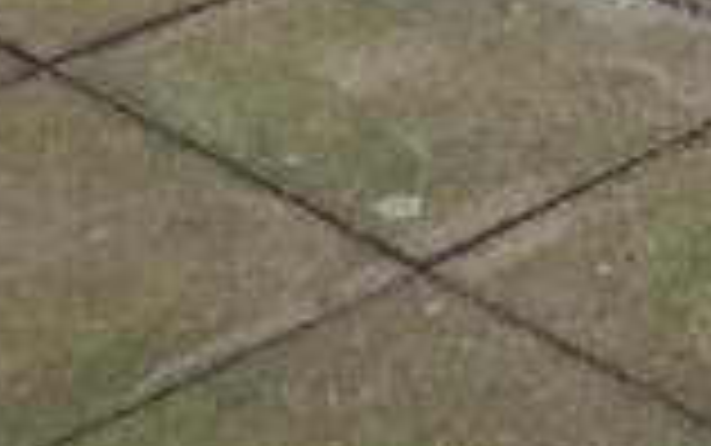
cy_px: -1036
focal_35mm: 151
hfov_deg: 13.8
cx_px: 504
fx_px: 2928
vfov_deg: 7.4
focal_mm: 3.9
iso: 200
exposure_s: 1/60
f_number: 2.9
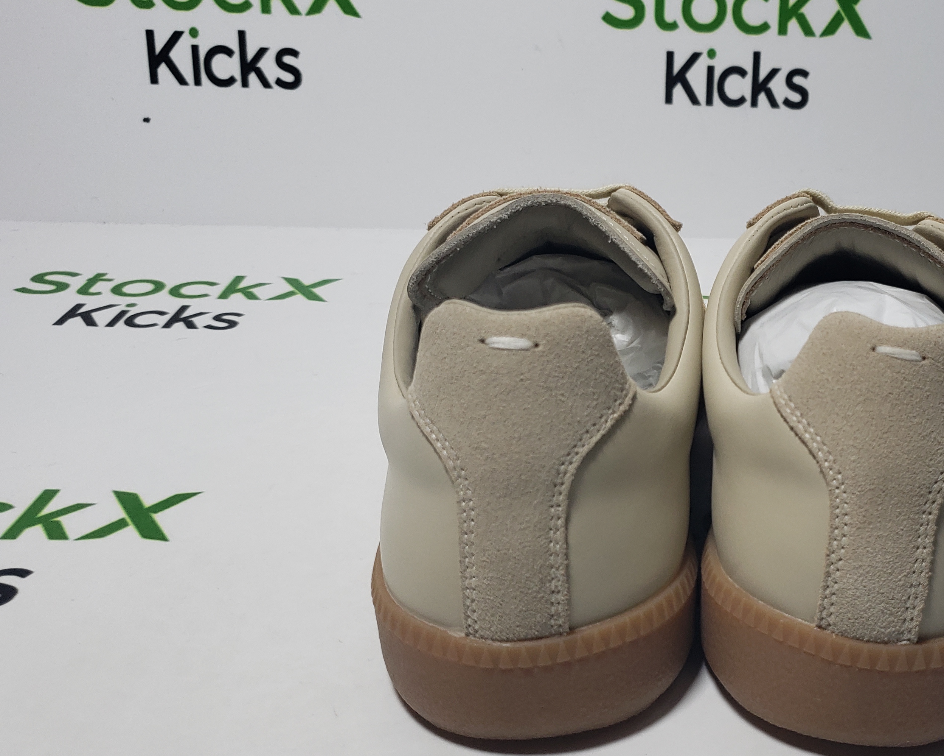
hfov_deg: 43.4
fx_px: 1146
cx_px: 705
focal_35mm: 41
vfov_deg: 36.5
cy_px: 417
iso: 50
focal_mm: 4.3
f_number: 1.5
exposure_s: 1/589
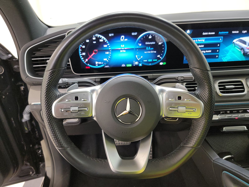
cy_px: 94
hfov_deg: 71.6
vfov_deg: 56.8
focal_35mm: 24
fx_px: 173
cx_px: 124
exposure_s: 1/50
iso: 220
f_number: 1.8
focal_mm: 6.7
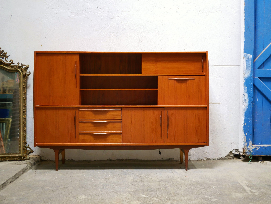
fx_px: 313
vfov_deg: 36.0
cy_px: 102
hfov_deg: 46.8
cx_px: 136
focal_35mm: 40
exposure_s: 1/60
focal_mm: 20
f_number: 1.7
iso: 640
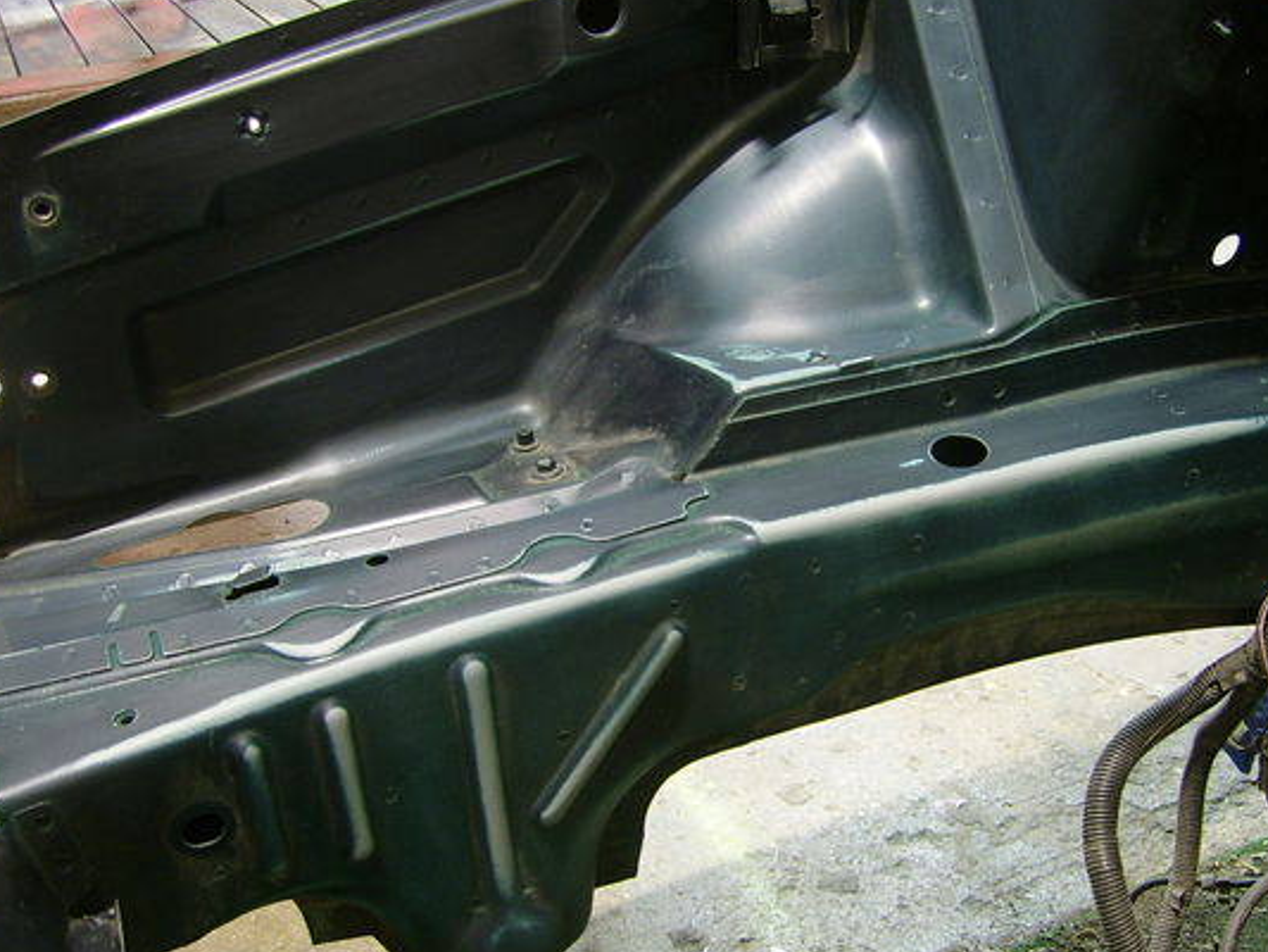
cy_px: 500
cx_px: 690
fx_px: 1539
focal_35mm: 42
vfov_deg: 34.4
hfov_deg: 44.7
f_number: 2.8
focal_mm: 5.95
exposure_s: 2
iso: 100
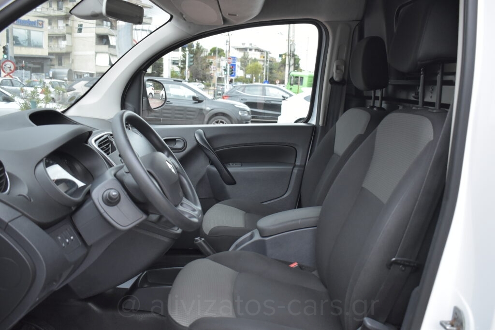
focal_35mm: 33
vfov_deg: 40.0
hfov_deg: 57.2
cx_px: 248
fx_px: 454
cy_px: 165
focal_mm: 22
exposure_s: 1/500
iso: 1600
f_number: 3.8
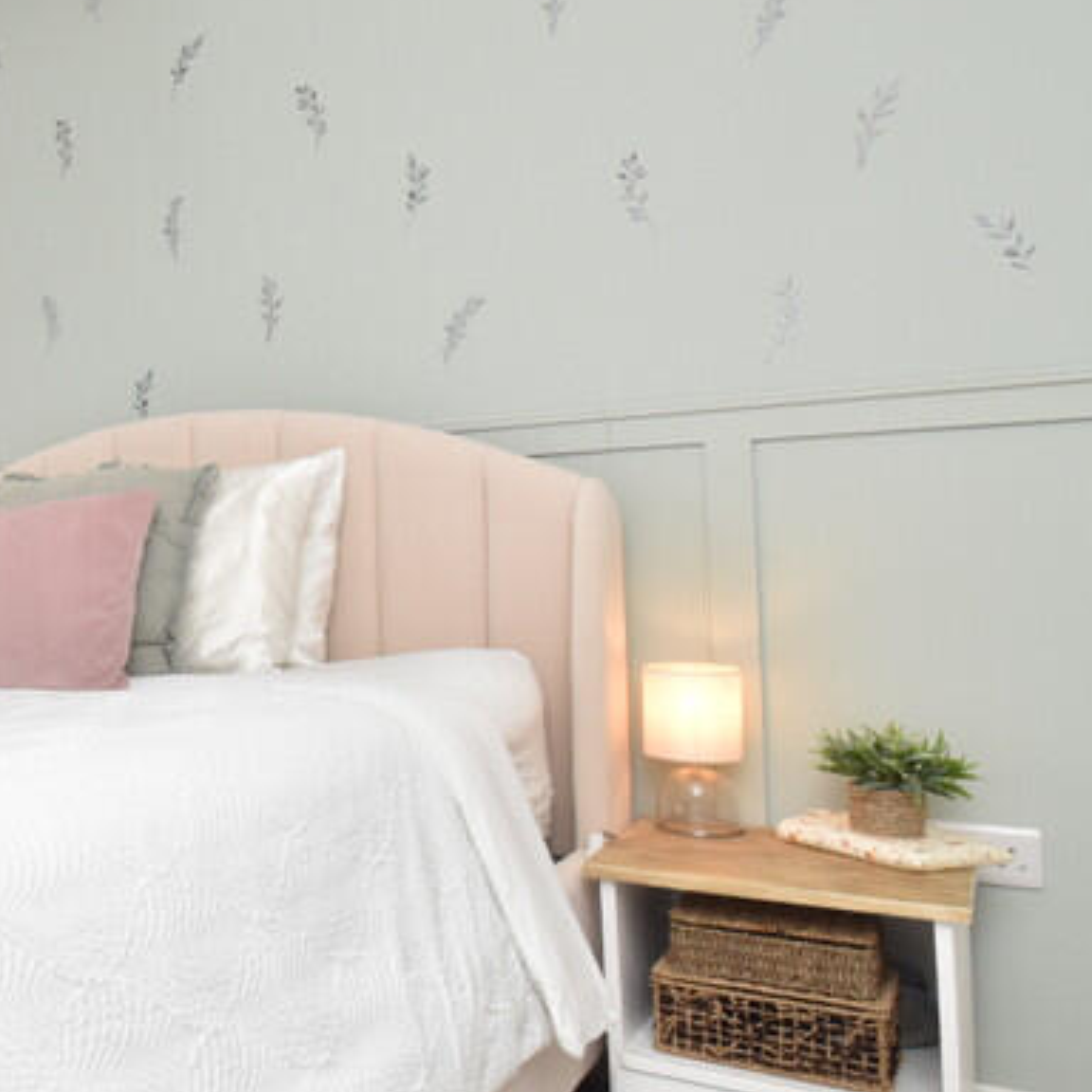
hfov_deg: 38.7
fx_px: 1213
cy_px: 471
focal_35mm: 34
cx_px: -148
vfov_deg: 48.3
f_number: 10
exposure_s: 1/60
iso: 450
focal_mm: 10
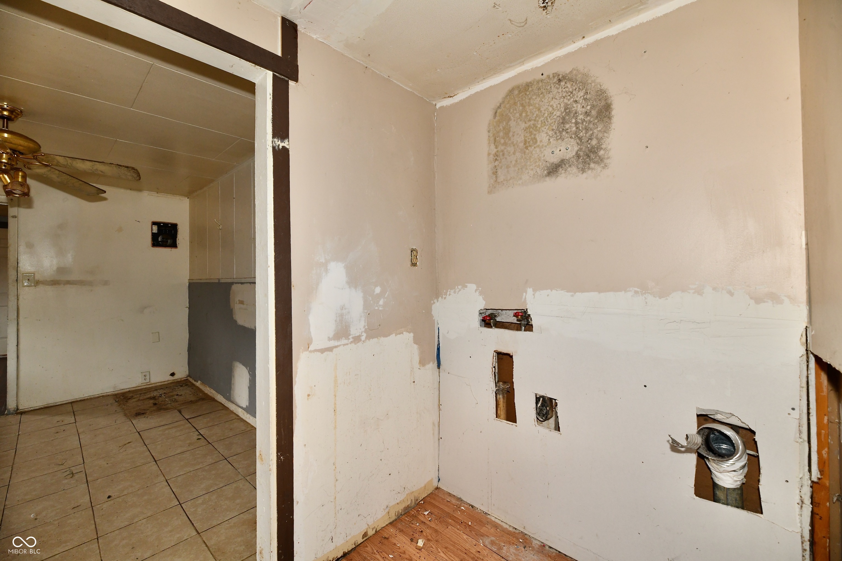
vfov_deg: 81.2
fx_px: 327
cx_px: 421
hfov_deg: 104.3
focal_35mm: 14
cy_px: 280
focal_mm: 14
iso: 800
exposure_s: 1/60
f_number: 7.1
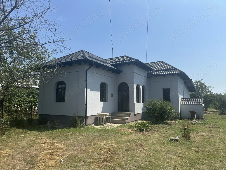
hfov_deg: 71.6
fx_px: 157
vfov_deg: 56.8
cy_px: 85
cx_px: 113
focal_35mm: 24
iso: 80
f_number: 1.78
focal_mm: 6.86
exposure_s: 1/5525
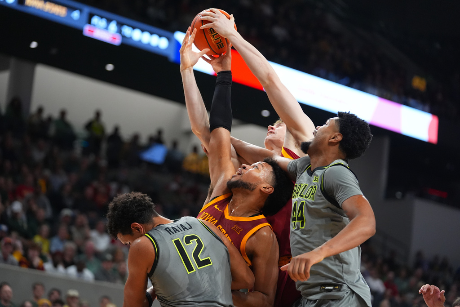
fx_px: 1444
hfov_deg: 18.1
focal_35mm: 113
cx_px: 230
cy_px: 154
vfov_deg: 12.1
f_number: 2.8
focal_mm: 113
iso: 4000
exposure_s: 1/2000
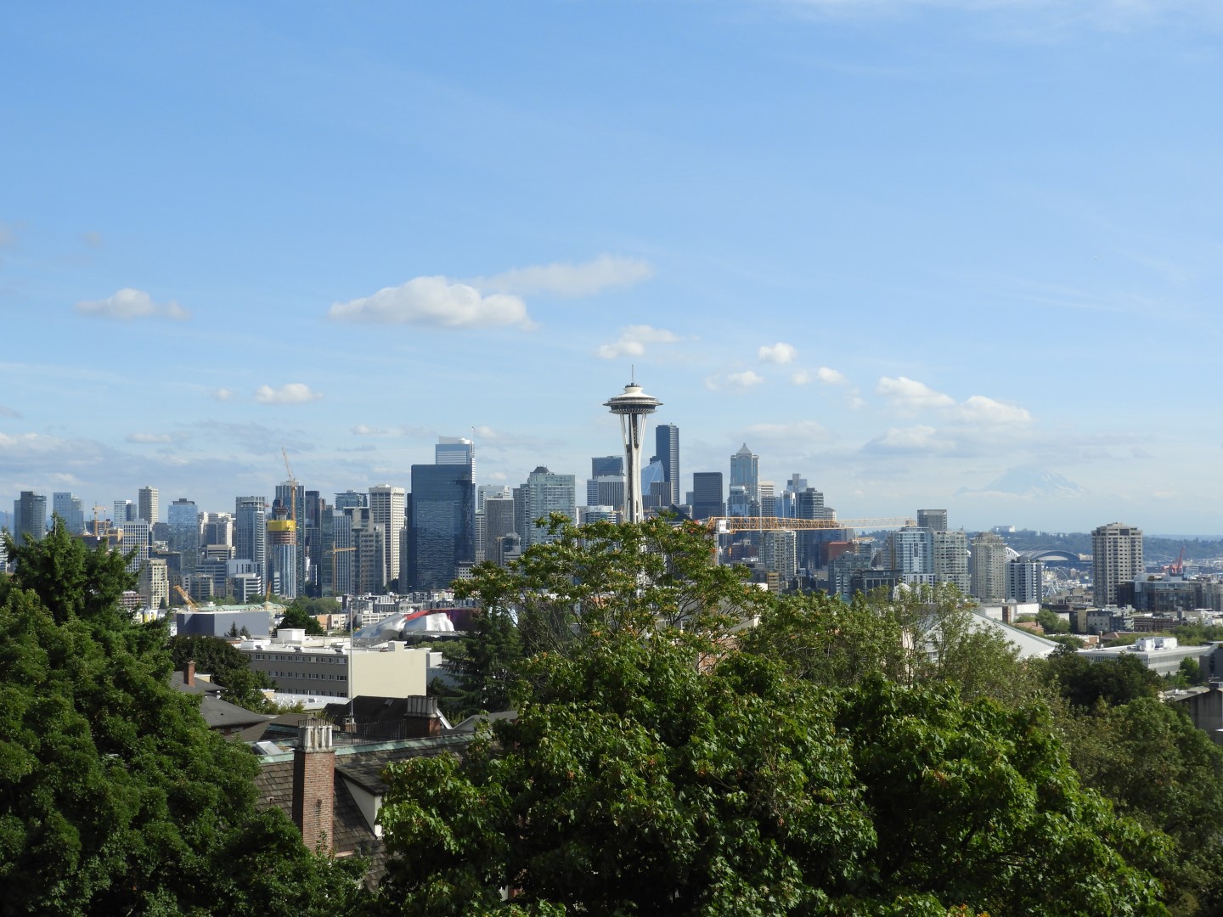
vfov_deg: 26.6
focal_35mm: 55
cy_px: 458
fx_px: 1943
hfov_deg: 34.9
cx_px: 612
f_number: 4
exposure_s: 1/800
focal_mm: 9.9
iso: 100
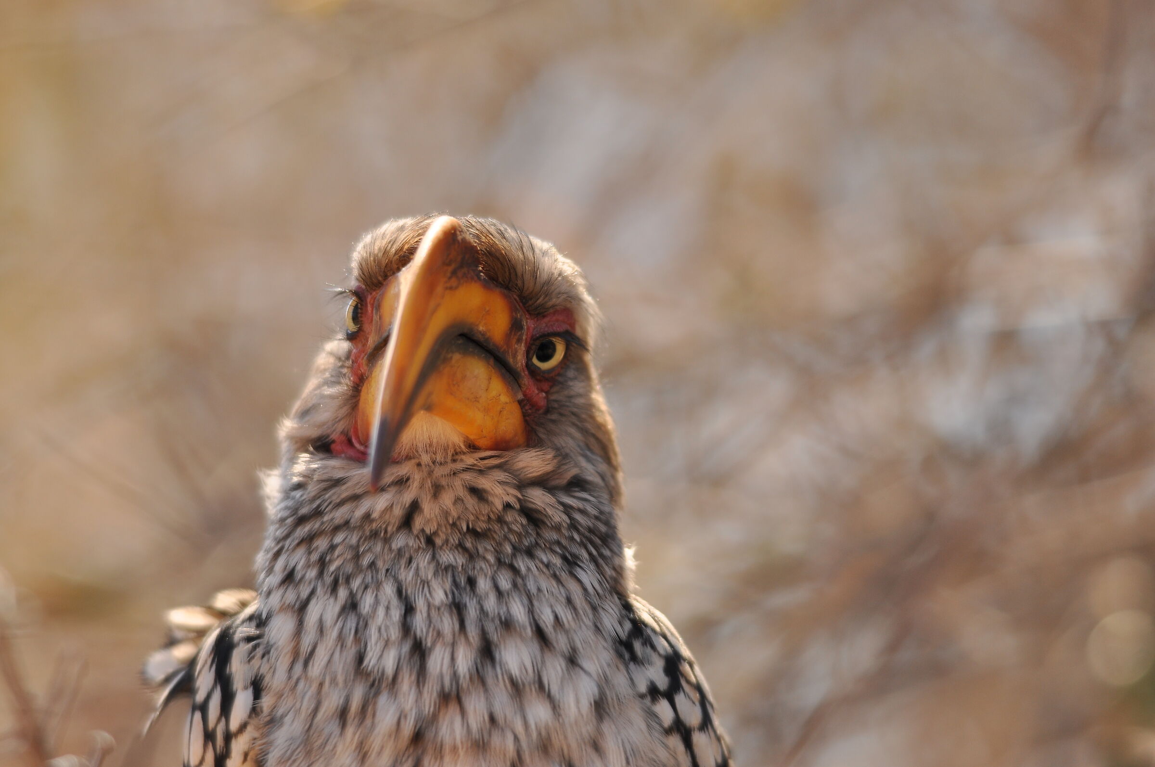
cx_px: 578
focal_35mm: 360
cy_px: 384
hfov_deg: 5.7
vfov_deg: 3.8
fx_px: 11536
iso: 200
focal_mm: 240
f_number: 5.6
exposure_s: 1/320
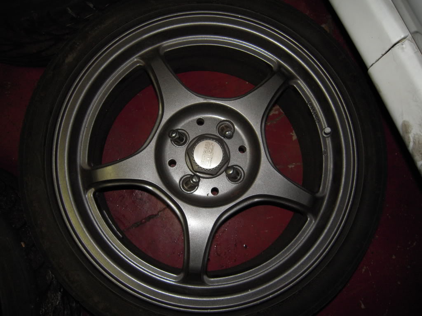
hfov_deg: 63.4
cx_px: 211
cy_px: 158
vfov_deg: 49.7
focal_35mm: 28
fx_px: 341
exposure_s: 1/25
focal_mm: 5
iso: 250
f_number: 2.7
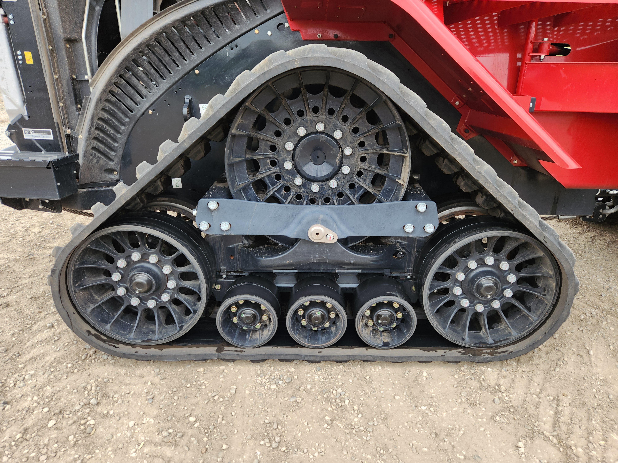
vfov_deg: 58.9
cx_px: 309
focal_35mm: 23
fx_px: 411
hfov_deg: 73.9
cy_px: 232
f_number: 1.8
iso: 40
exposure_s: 1/180
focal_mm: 5.4
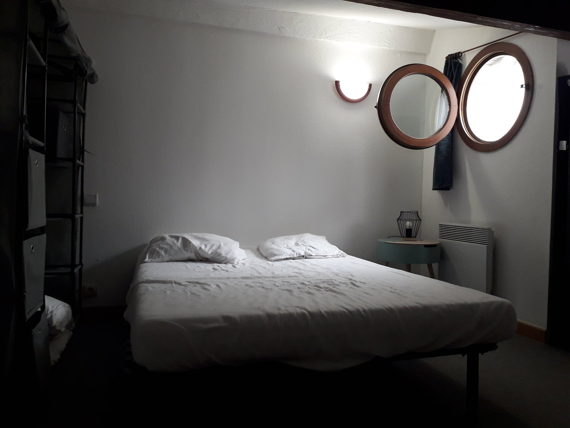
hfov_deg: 65.3
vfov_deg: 51.4
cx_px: 285
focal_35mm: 27
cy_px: 214
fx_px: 445
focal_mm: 3.6
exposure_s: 1/50
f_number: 1.9
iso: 125
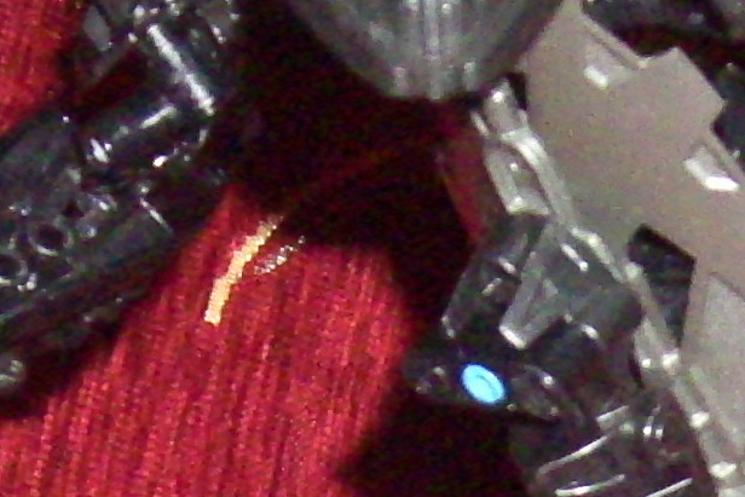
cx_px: 724
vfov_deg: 8.0
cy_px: 842
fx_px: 3436
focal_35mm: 166
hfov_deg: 12.2
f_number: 7.1
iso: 400
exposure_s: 1/30
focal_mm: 5.99
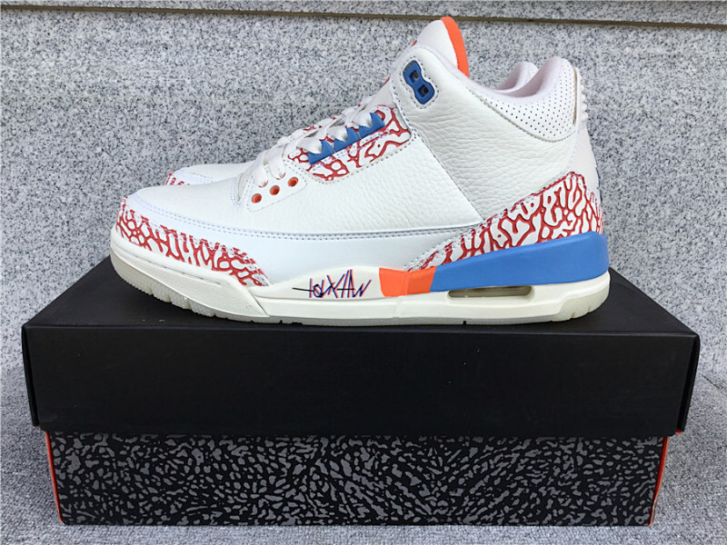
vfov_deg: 45.4
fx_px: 651
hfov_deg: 58.4
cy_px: 272
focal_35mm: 31
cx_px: 364
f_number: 2.4
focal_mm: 3.3
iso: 25
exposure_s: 1/460
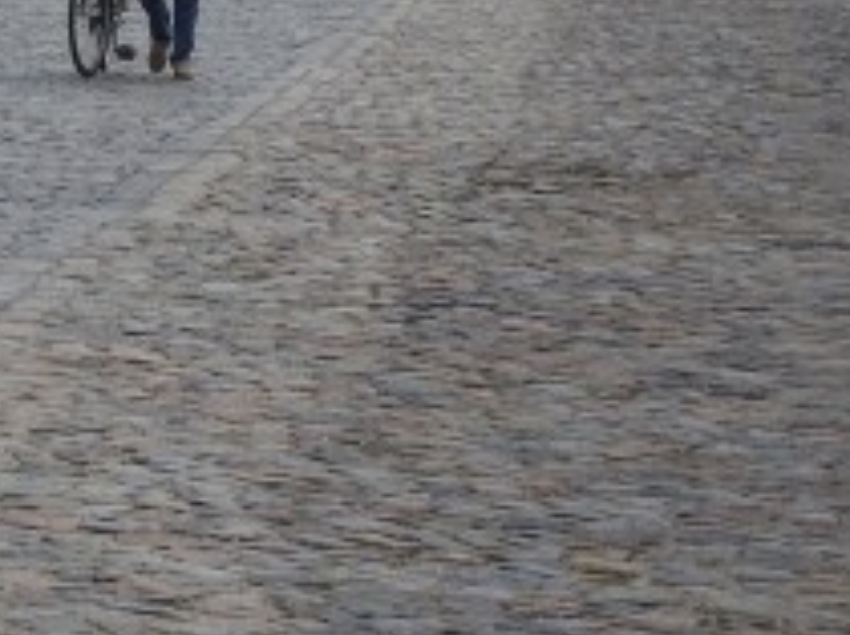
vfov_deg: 4.1
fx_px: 8879
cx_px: 490
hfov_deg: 5.5
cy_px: -275
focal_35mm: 362
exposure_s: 1/640
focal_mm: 17
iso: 100
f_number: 4.8
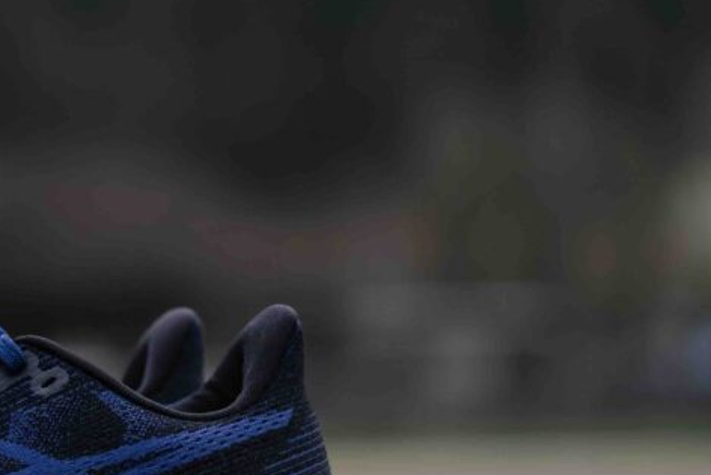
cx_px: -59
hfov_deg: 9.0
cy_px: 433
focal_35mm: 228
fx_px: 4504
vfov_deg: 6.0
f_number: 4
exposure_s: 1/800
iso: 250
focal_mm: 105
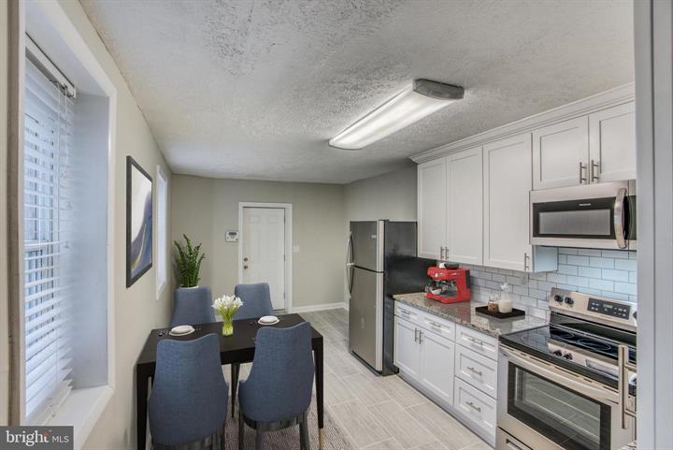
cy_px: 225
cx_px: 336
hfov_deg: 96.7
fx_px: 299
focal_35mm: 16
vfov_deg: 73.8
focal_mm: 16
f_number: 8
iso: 320
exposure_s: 1/40
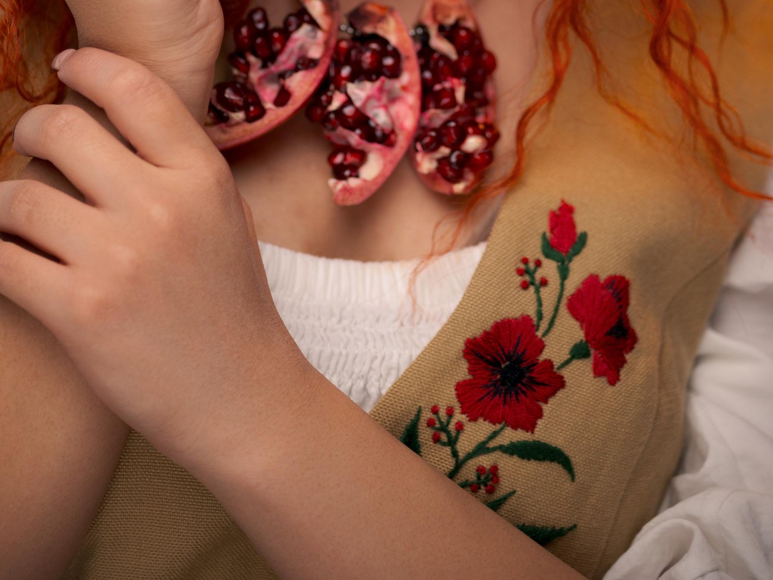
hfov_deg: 11.3
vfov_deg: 8.4
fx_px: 3908
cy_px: -193
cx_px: 318
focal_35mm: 175
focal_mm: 85
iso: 125
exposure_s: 1/250
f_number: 2.2
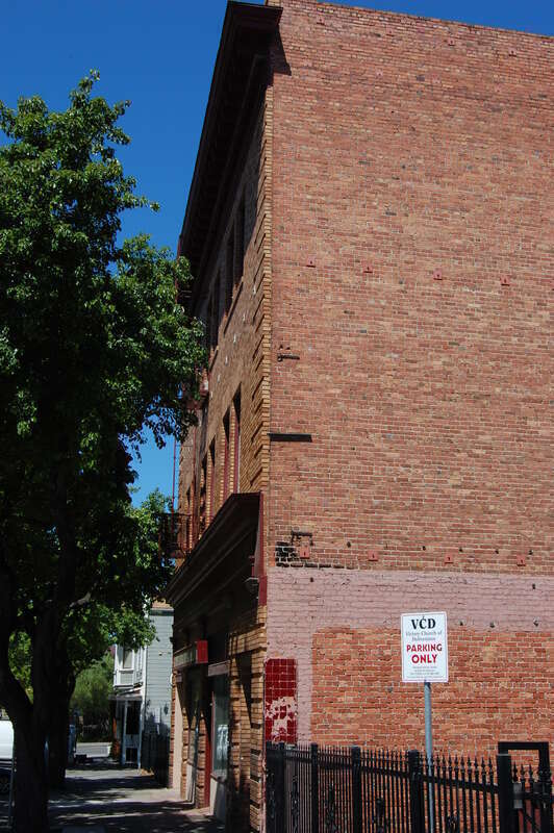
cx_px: 277
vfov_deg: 49.6
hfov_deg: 34.2
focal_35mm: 39
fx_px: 902
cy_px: 416
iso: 200
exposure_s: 1/100
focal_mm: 26
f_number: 16
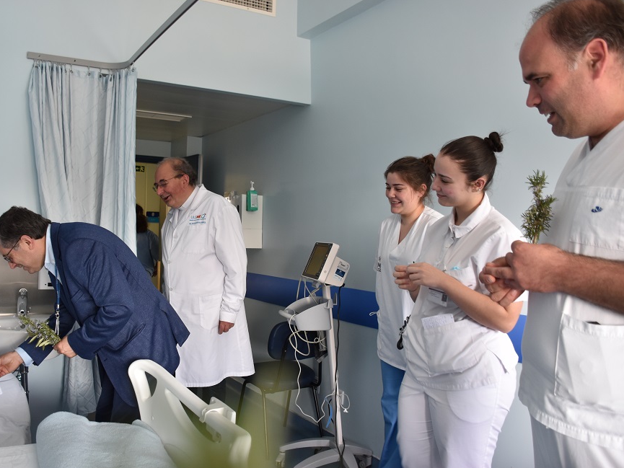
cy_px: 234
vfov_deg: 46.8
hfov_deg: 59.7
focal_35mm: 30
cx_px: 271
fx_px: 541
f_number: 4
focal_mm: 18
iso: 500
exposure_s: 1/60
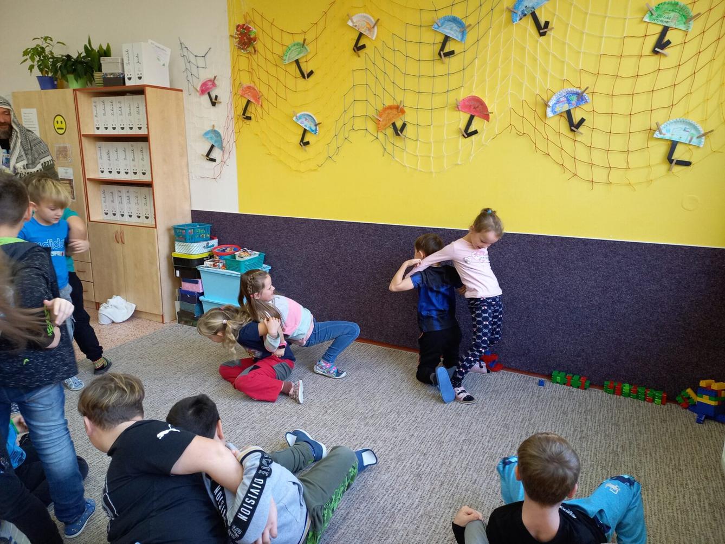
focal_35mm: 25
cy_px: 272
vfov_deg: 54.9
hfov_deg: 69.4
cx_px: 362
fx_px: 524
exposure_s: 1/50
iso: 200
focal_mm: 4.65
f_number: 1.8
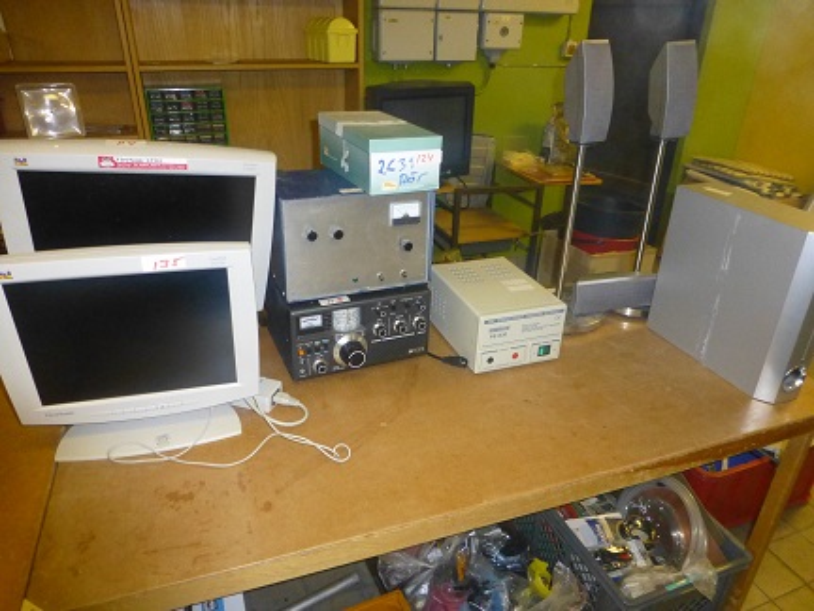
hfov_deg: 71.6
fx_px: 564
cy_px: 306
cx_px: 407
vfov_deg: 56.8
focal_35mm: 24
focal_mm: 4.3
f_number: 3.3
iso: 800
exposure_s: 1/60
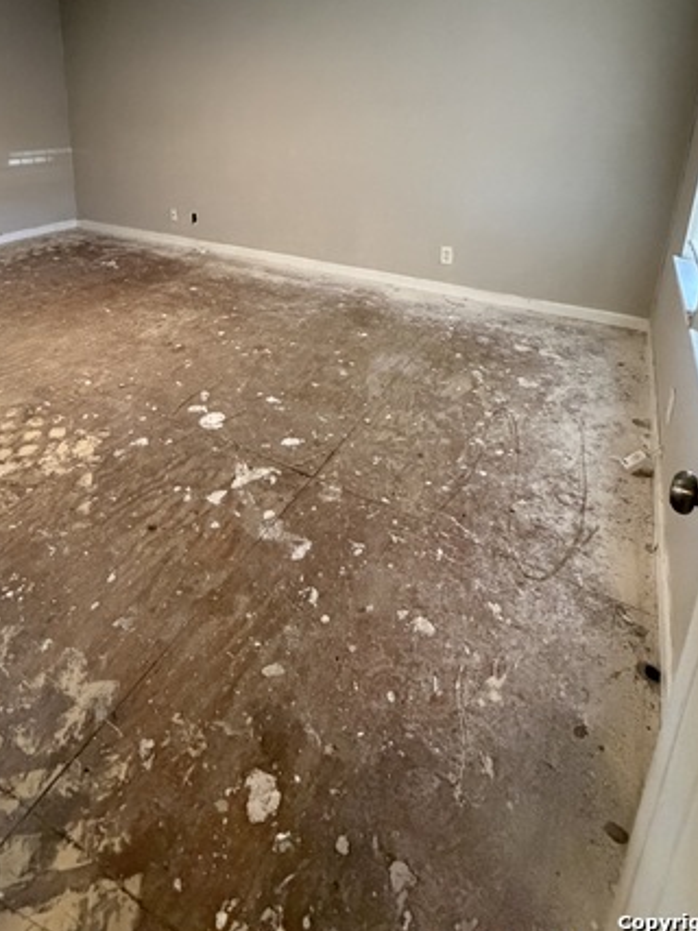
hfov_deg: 62.7
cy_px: 264
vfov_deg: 74.8
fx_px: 565
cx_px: 268
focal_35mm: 21
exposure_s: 1/60
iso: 1000
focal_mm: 2.22
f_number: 2.2
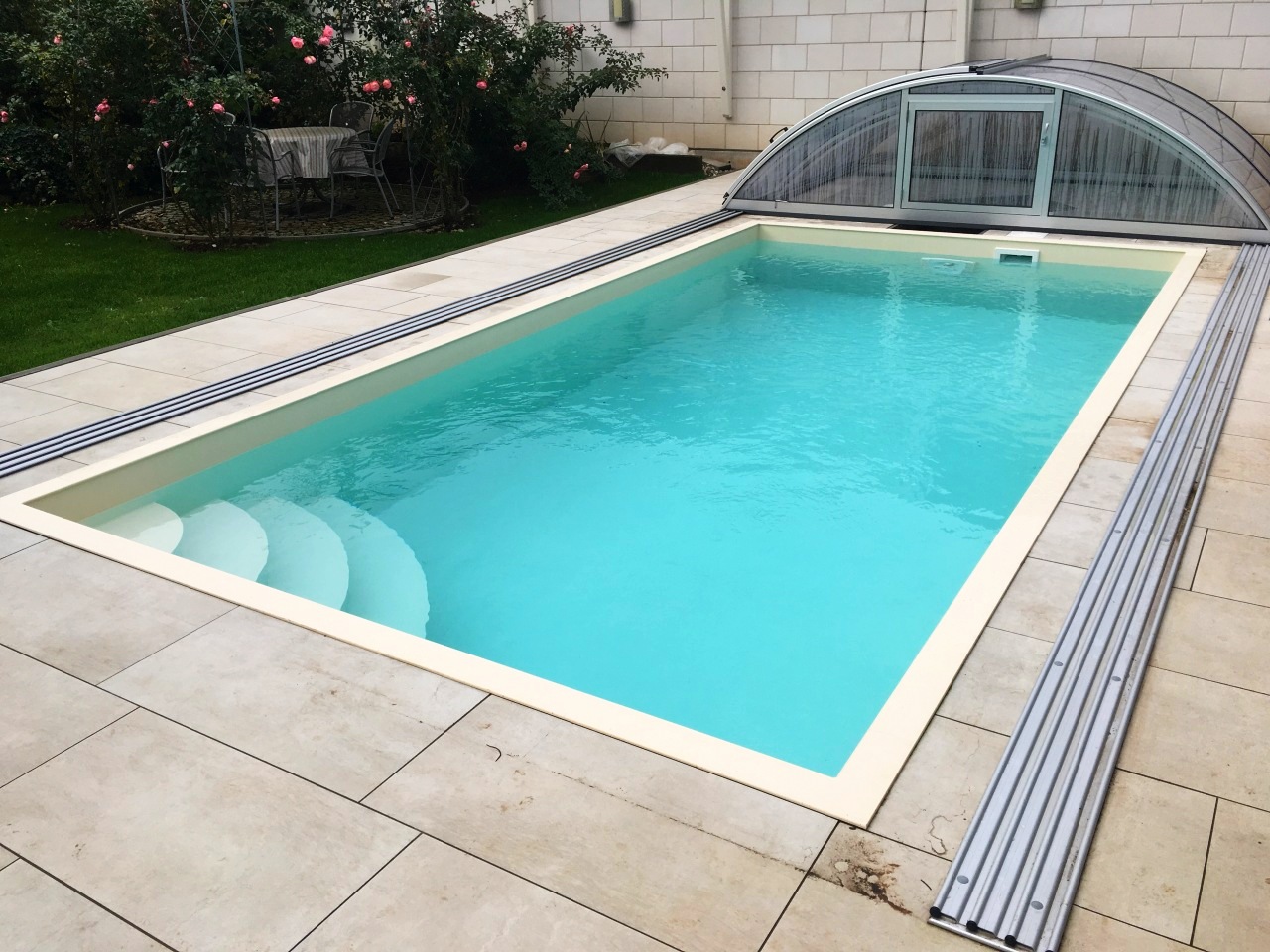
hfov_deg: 61.7
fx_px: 1064
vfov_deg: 48.2
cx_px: 635
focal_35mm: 29
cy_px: 476
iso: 25
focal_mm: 4.15
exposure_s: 1/746
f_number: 2.2
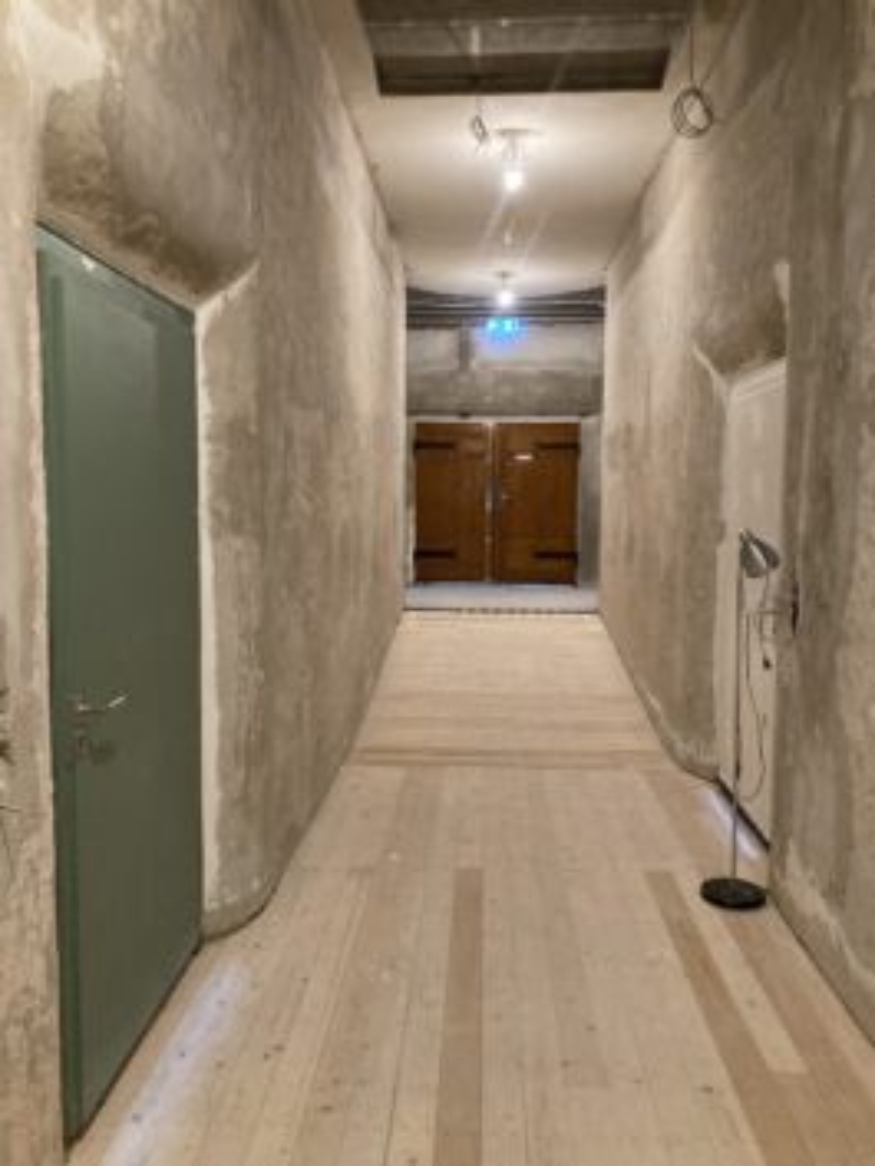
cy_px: 583
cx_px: 438
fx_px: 943
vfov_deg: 63.4
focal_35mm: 28
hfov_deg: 49.8
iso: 320
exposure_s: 1/33
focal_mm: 3.99
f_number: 1.8
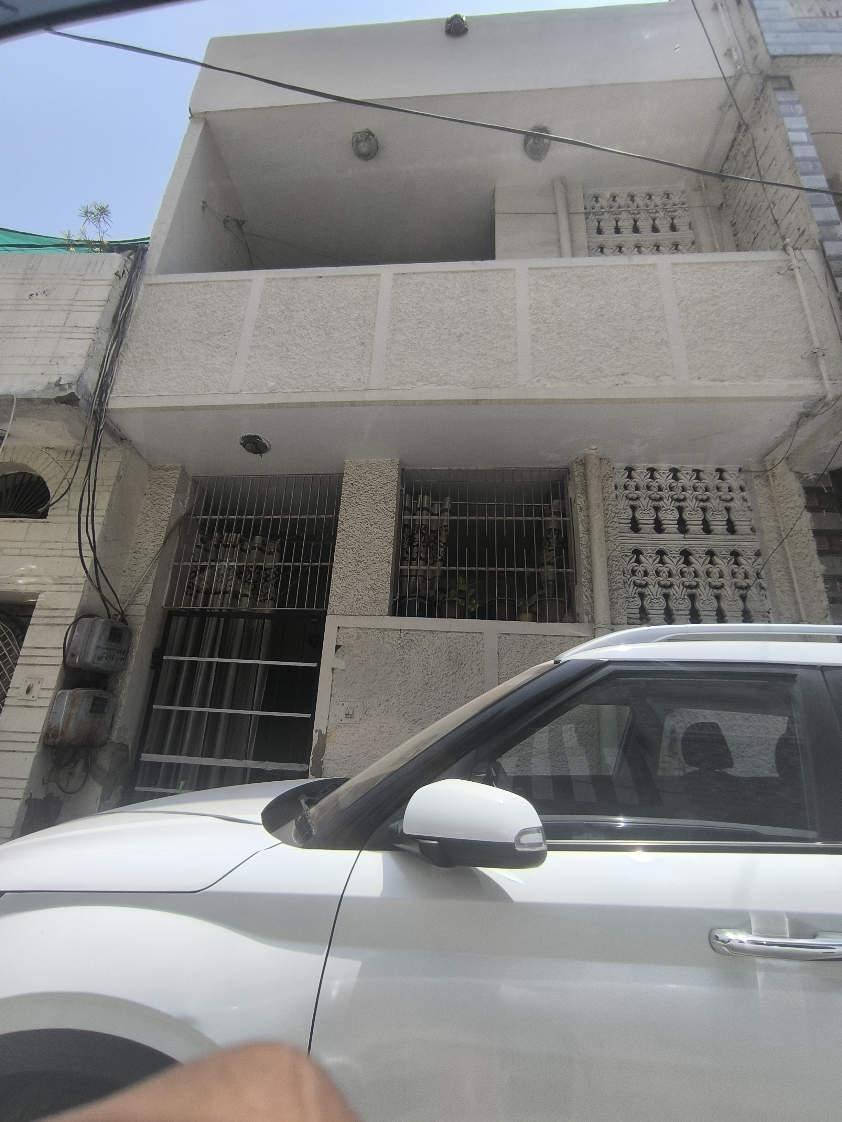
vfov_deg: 94.5
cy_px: 561
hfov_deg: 78.1
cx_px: 421
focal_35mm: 16
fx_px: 519
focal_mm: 1.65
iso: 50
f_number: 2.2
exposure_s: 1/1922
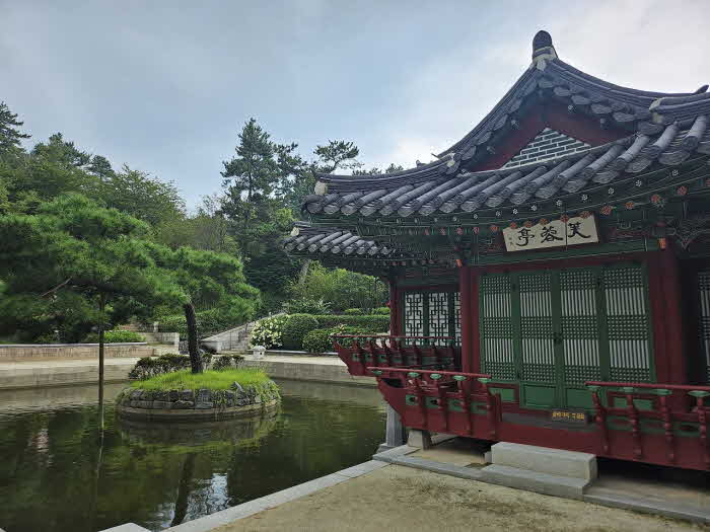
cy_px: 266
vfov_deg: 56.8
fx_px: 492
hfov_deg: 71.6
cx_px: 355
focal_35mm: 24
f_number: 1.8
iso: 50
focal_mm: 5
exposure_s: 1/515
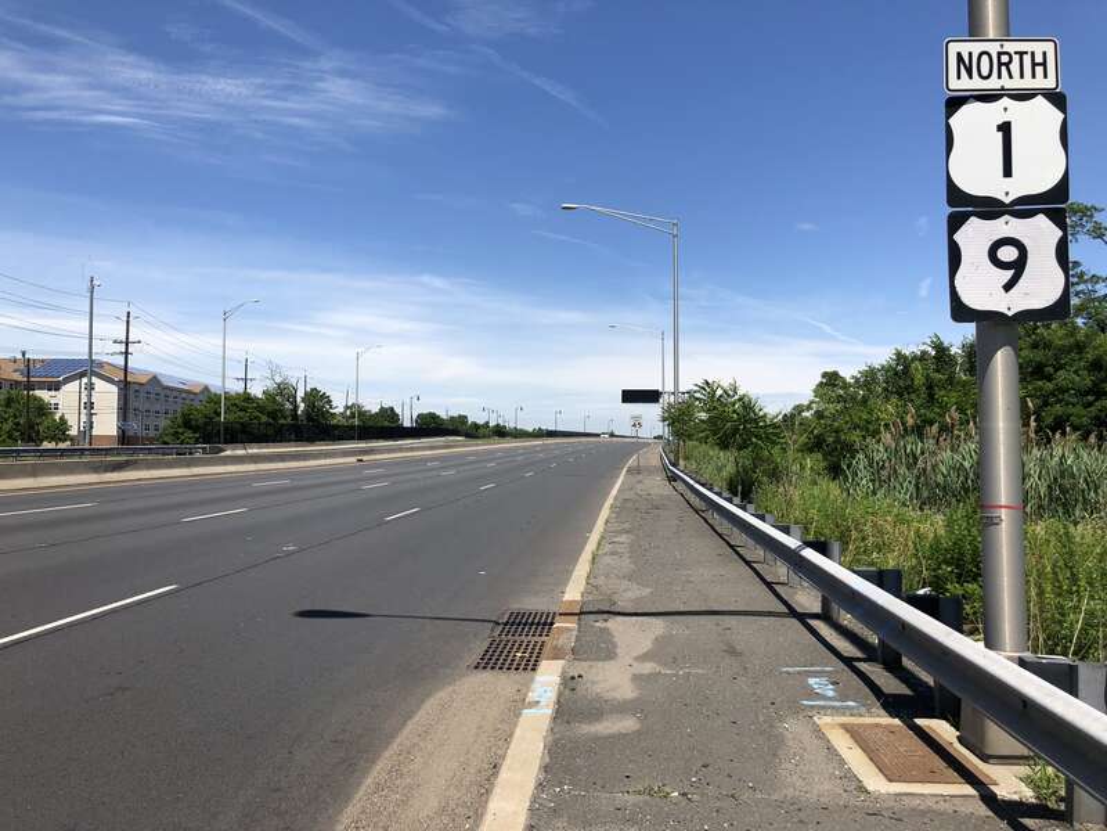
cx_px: 554
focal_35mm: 28
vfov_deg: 49.7
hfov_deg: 63.4
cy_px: 416
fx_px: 895
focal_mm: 4
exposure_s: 1/2315
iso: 20
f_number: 1.8
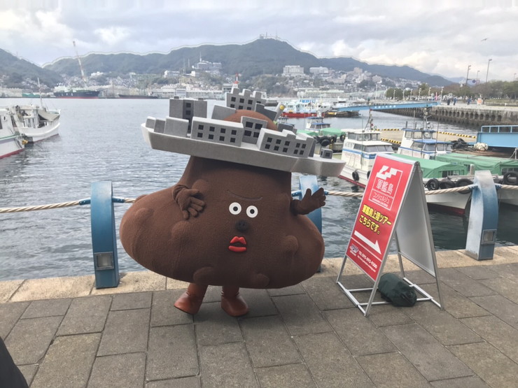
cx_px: 259
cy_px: 194
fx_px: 419
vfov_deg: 49.7
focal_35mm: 28
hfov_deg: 63.4
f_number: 1.8
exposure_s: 1/660
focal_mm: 3.99
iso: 20
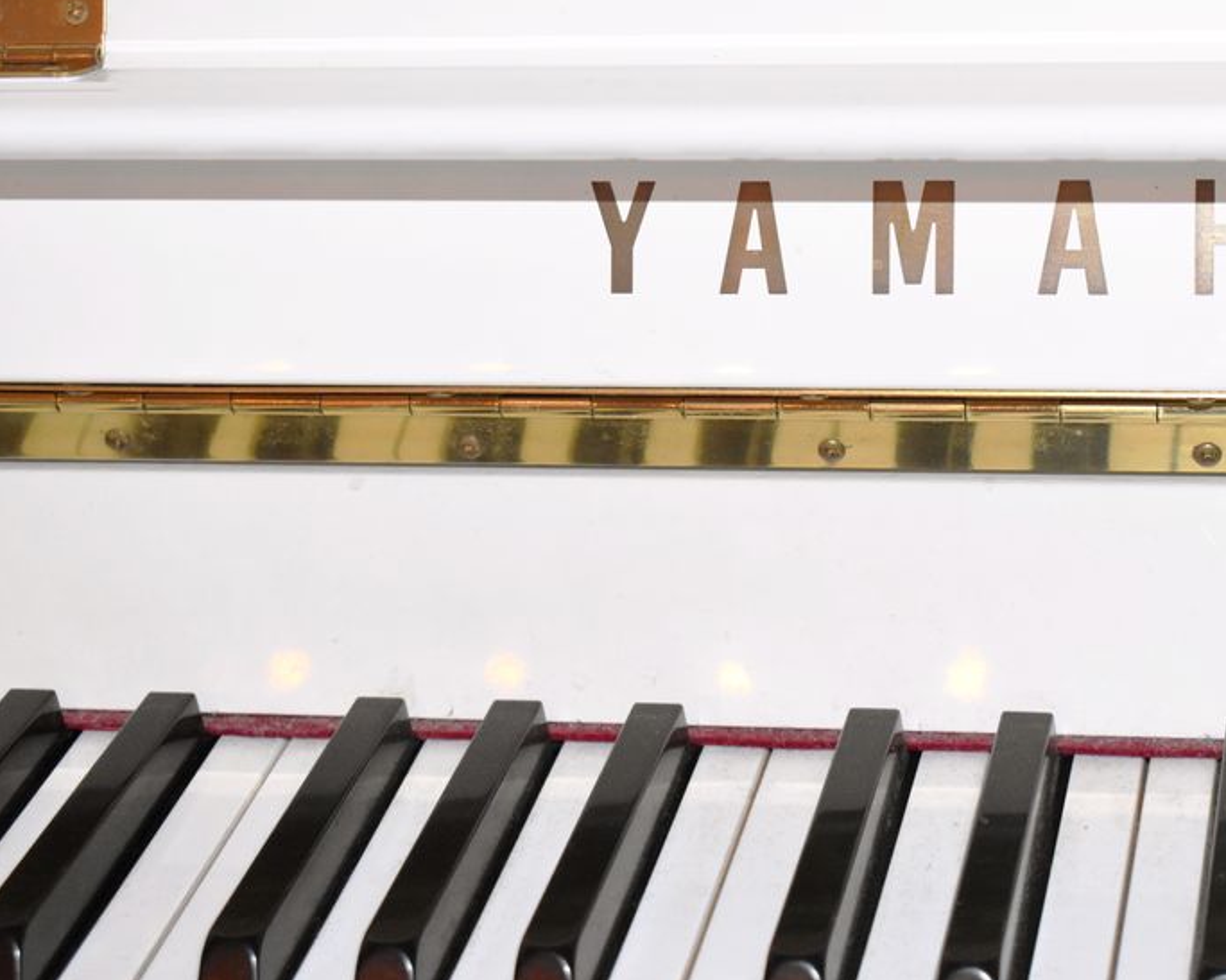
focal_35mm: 93
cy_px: 440
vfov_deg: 16.6
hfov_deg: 20.6
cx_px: 864
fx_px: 3363
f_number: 5
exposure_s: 1/60
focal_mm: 45
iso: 3200
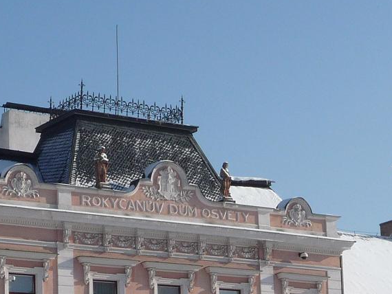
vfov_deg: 11.6
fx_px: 1450
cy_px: 220
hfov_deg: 15.4
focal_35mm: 128
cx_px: 124
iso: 100
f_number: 6.3
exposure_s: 1/640
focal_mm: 7
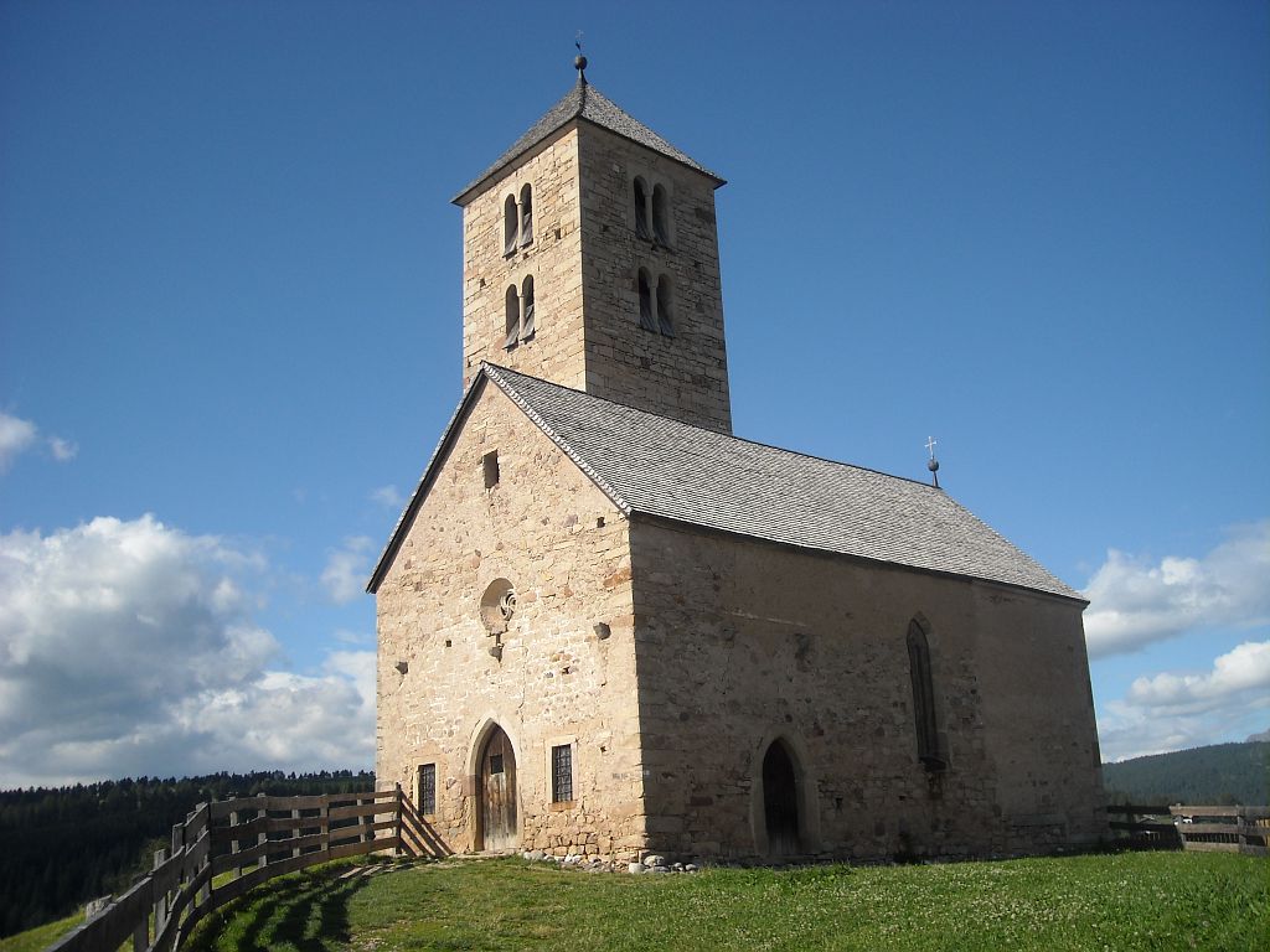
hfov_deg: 52.6
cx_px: 635
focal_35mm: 35
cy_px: 476
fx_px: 1284
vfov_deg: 40.7
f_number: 5.6
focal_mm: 5.7
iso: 64
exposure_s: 1/353
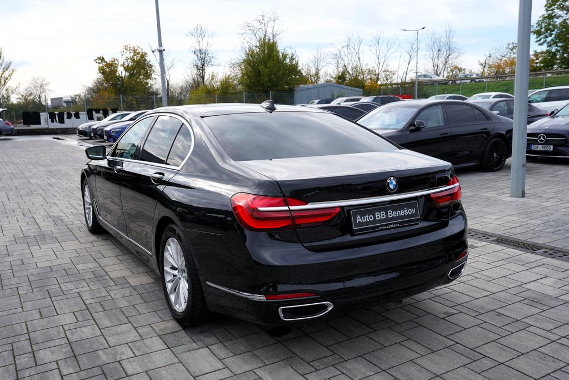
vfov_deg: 42.3
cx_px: 284
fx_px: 490
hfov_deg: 60.3
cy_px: 190
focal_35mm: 31
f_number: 6.3
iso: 100
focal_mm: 31
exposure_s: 1/200
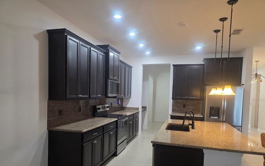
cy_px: 100
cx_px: 131
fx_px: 181
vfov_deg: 48.9
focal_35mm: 25
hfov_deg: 72.6
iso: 320
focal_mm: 6.3
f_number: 1.7
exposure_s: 1/120
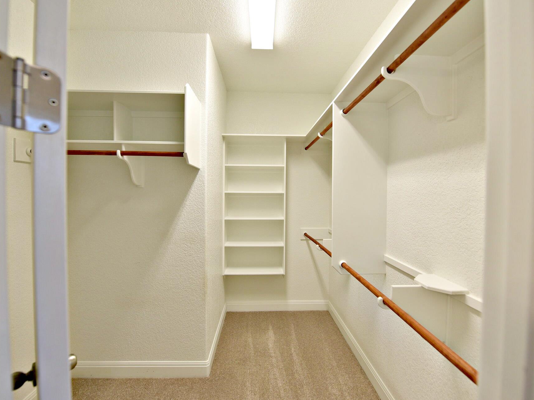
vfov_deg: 78.1
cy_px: 199
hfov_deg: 94.5
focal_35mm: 16
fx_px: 247
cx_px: 269
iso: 400
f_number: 4
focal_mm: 14
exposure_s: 1/80
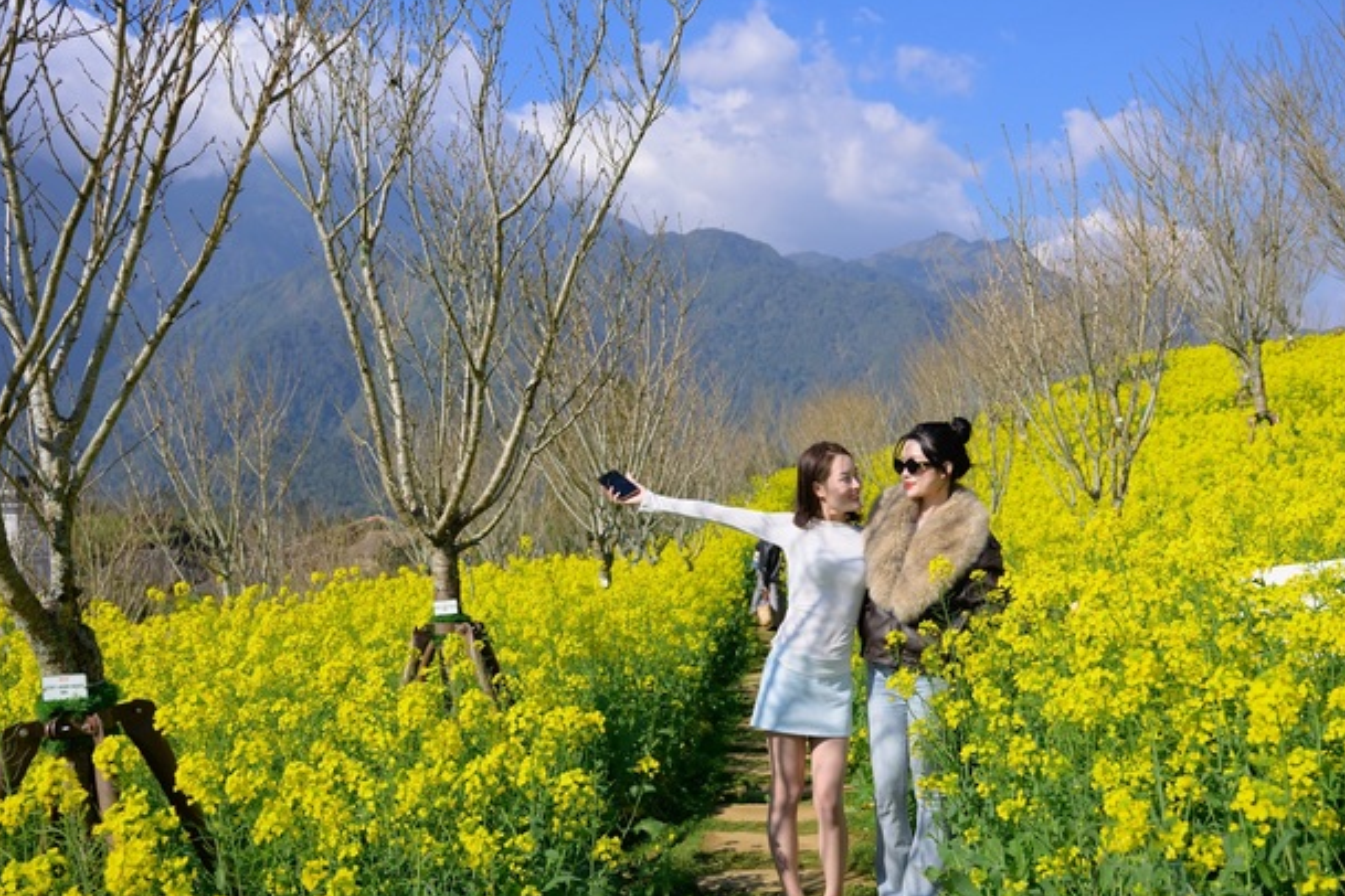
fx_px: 1457
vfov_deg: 34.2
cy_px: 494
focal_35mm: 39
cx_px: 718
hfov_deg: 49.5
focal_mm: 33
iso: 100
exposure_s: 1/1000
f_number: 4
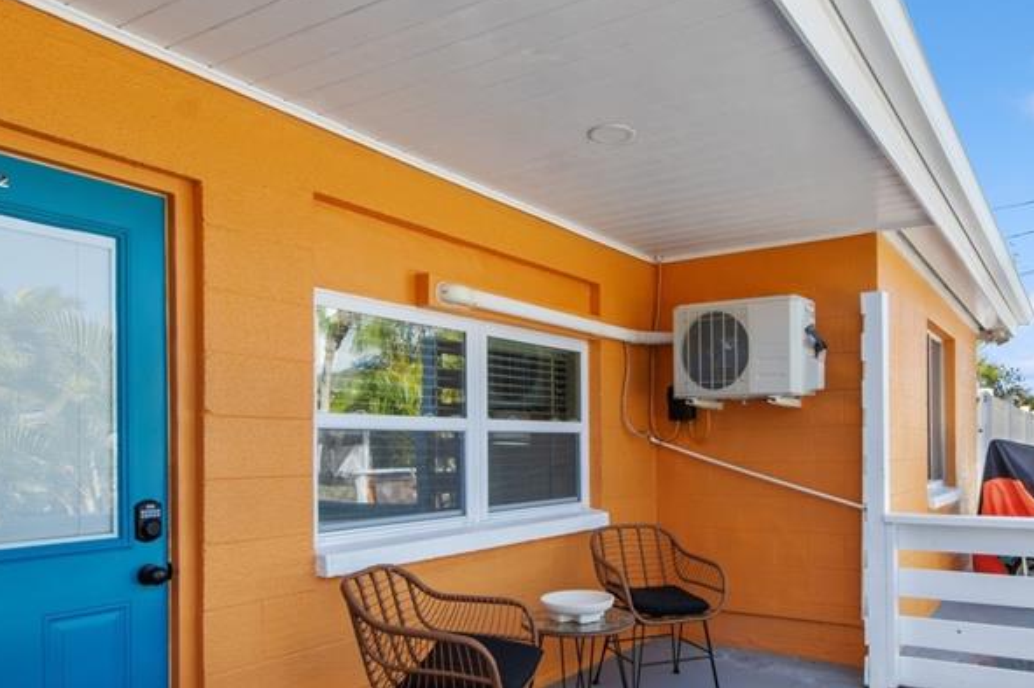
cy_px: 390
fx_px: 746
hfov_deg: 68.6
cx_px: 633
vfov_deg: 49.3
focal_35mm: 26
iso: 200
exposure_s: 1/400
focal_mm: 10
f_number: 8
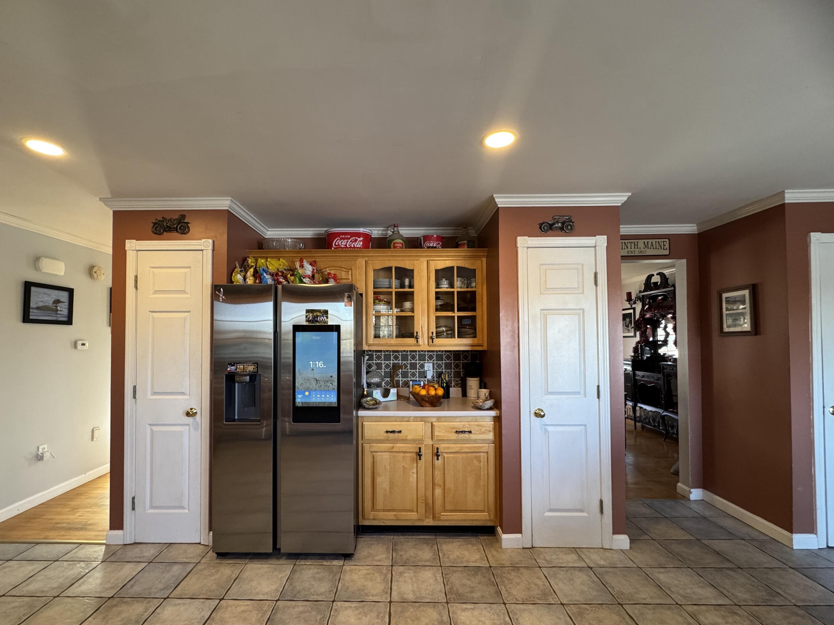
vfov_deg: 81.7
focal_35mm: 15
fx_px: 361
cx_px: 393
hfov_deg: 98.1
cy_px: 330
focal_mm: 2.22
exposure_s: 1/120
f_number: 2.2
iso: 250
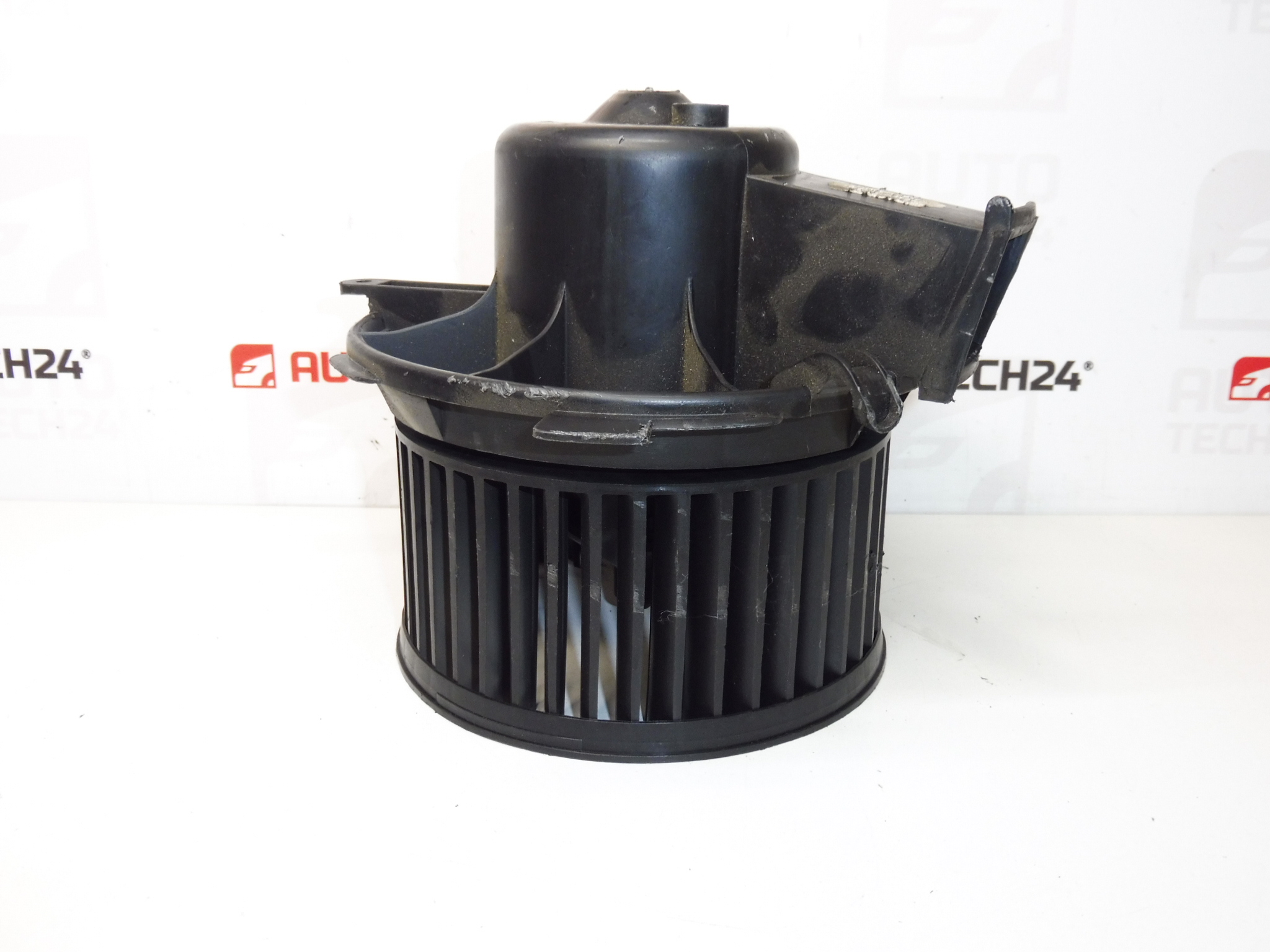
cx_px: 635
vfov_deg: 46.8
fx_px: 1101
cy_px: 476
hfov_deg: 60.0
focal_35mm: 30
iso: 200
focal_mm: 5.4
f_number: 3.5
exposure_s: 1/60
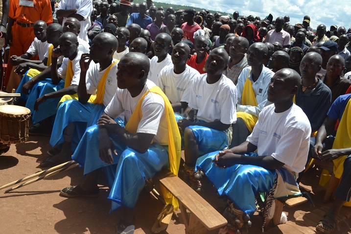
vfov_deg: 36.9
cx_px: 176
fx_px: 351
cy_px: 117
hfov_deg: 53.1
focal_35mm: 36
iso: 100
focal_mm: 24
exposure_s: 1/250
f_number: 8
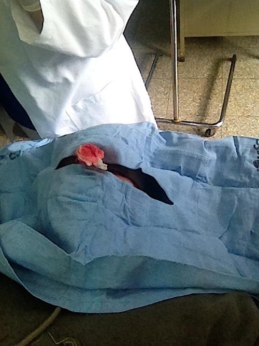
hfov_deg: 40.7
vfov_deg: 52.6
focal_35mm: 35
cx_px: 130
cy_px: 173
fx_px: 349
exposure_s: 1/149
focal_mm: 1.85
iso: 125
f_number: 2.4
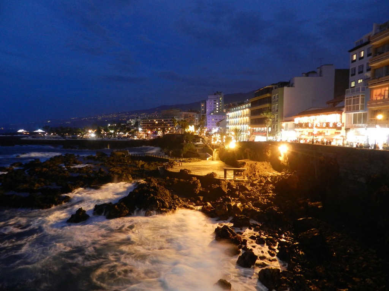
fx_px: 258
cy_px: 146
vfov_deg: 58.9
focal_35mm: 23
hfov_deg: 73.9
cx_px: 194
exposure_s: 1/1.6
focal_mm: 4
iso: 400
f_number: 3.4
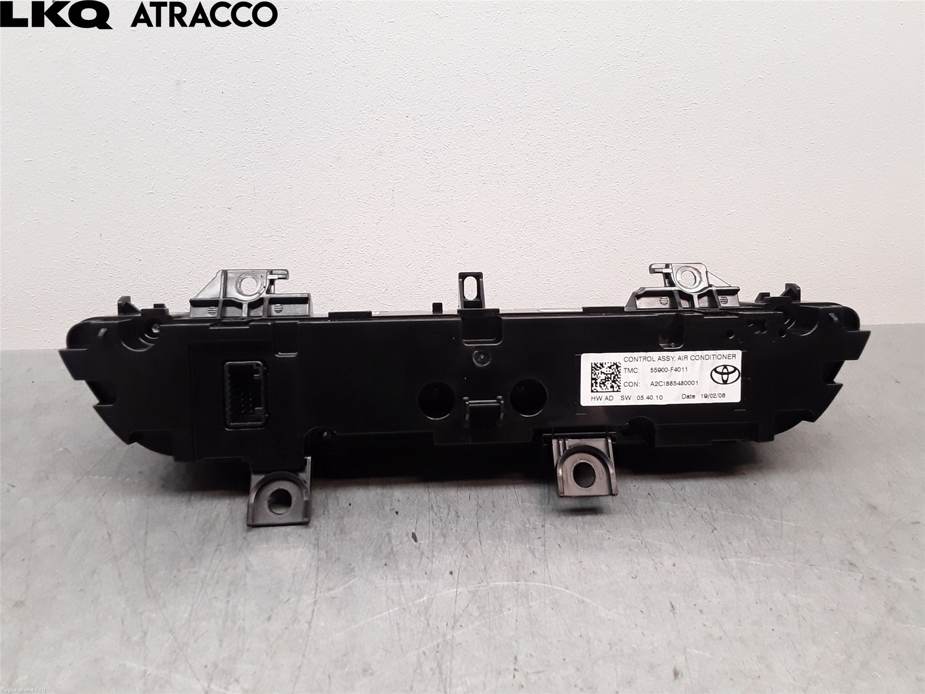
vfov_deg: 49.7
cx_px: 462
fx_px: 748
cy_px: 347
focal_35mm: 28
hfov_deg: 63.4
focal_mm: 2.91
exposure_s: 1/100
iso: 100
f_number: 1.9
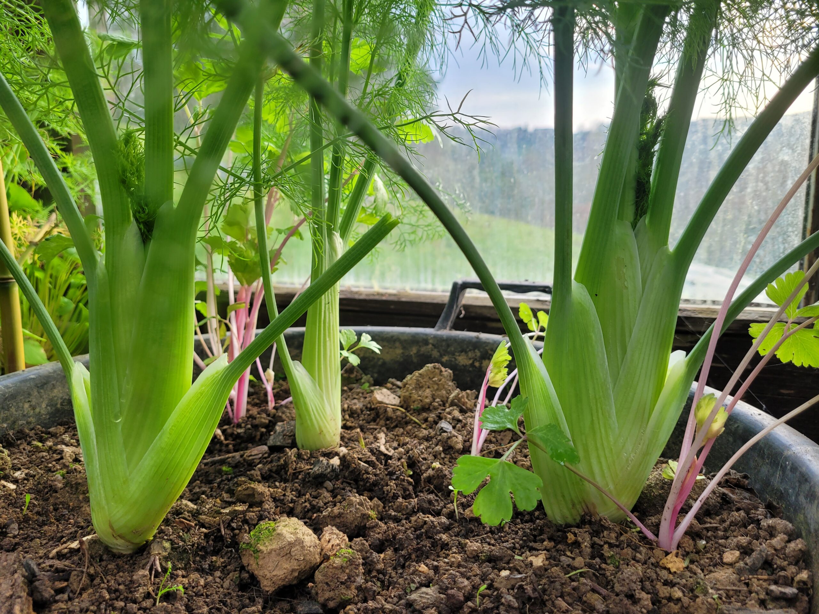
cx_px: 410
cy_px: 307
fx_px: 615
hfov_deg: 67.3
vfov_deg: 53.1
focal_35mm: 26
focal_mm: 5.4
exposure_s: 1/100
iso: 64
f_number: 1.8
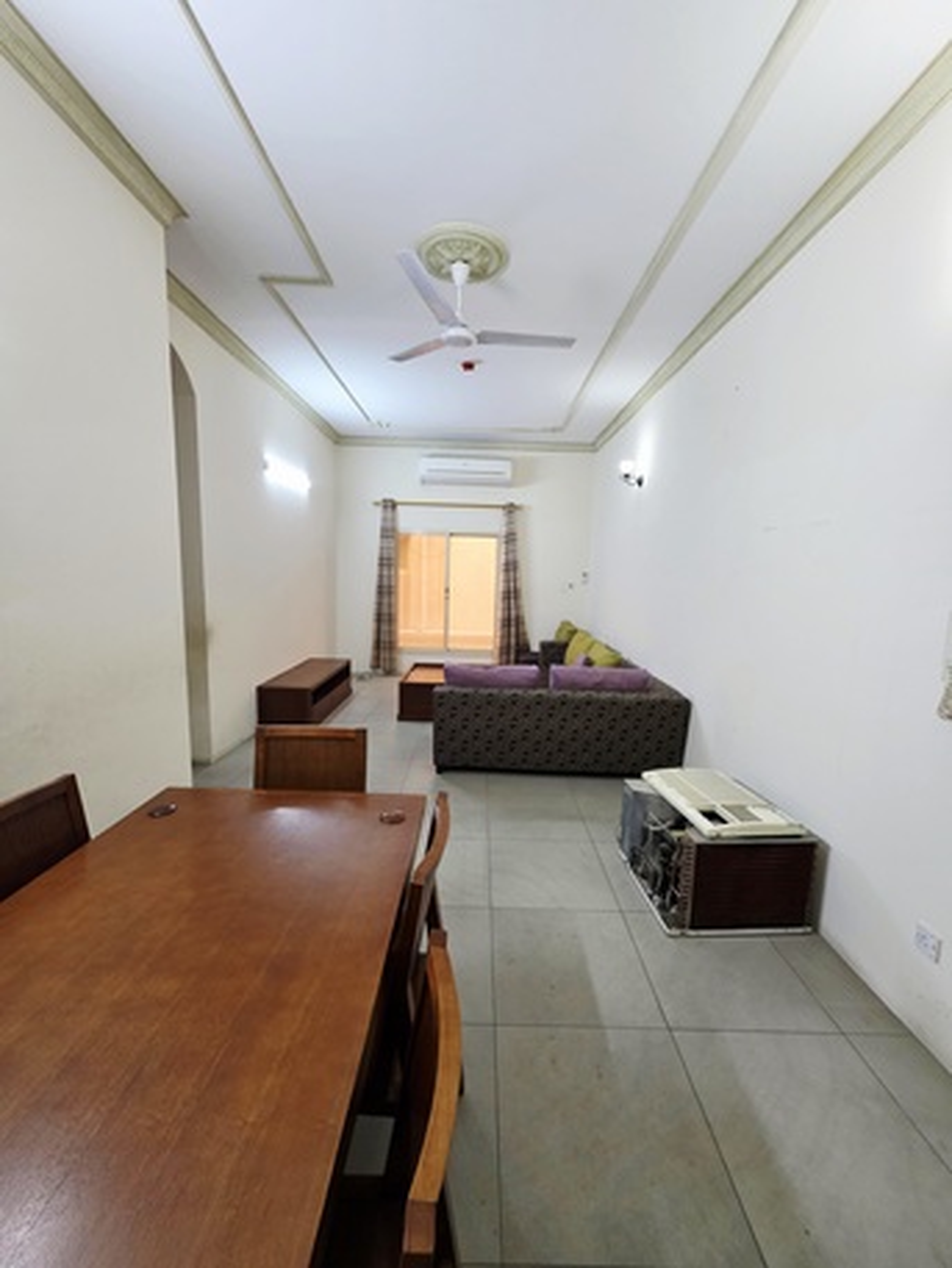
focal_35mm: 13
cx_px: 476
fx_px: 476
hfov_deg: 89.9
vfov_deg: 106.2
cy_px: 634
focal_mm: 2.2
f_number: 1.9
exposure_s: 1/101
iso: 250
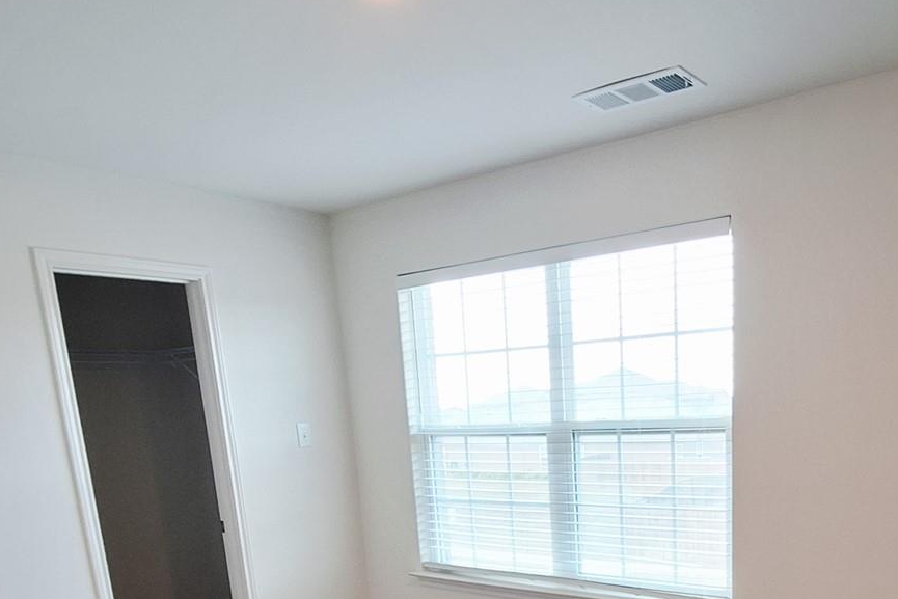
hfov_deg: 57.3
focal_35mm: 32
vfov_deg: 36.4
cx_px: 603
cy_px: 619
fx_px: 798
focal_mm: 1.74
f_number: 2.2
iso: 50
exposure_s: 1/40
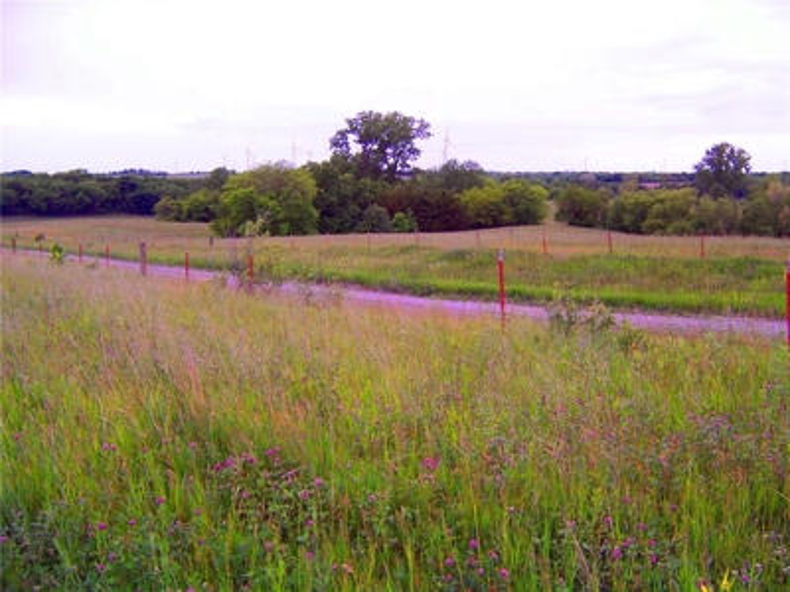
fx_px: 753
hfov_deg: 55.4
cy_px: 296
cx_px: 395
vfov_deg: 42.9
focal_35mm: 33
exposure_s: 1/90
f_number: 2.8
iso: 80
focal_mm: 5.5
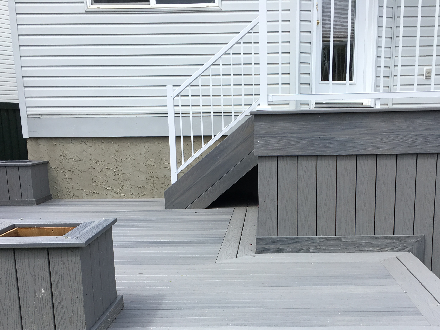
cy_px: 266
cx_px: 259
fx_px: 597
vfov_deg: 30.1
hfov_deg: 40.3
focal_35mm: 47
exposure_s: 1/916
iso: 25
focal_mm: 4.15
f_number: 2.2
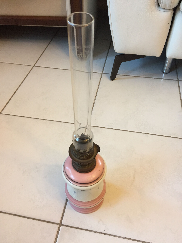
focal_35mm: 29
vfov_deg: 61.7
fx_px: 203
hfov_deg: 48.2
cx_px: 91
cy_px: 122
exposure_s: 1/33
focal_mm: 4.15
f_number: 2.2
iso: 160
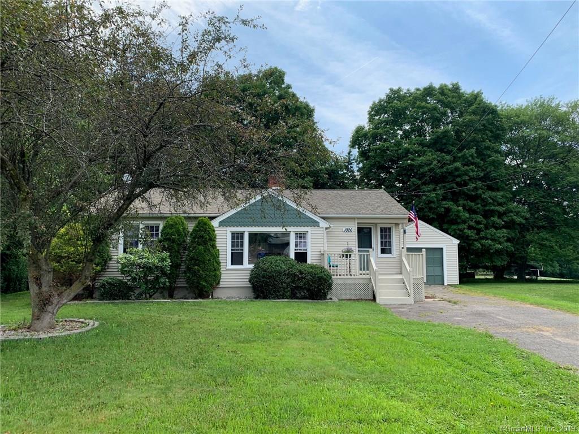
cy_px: 217
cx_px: 290
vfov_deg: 53.1
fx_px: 435
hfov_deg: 67.3
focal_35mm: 26
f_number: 1.8
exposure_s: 1/871
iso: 25
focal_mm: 4.25
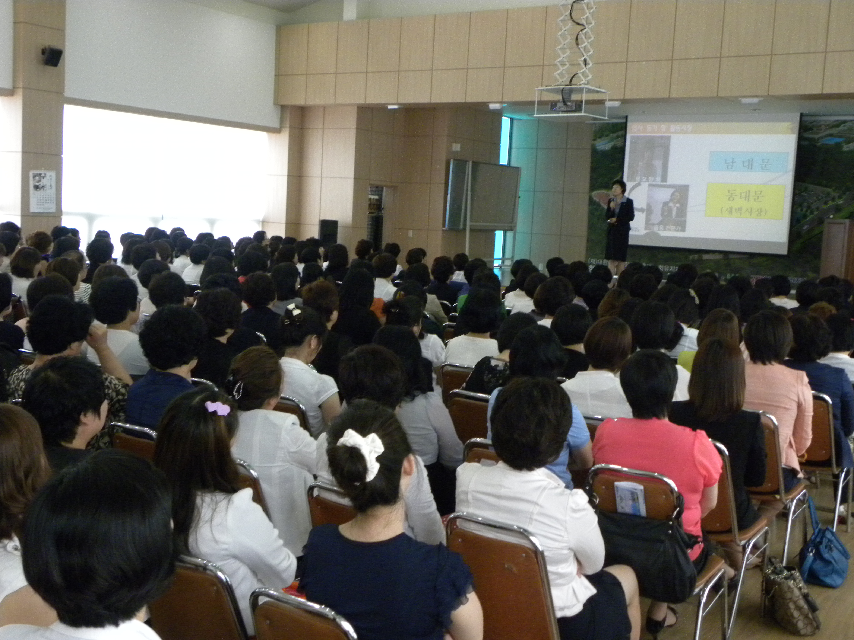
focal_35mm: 41
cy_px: 320
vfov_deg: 35.1
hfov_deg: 45.8
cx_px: 427
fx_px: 1011
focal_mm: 7.3
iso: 400
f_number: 3.2
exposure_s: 1/62.7
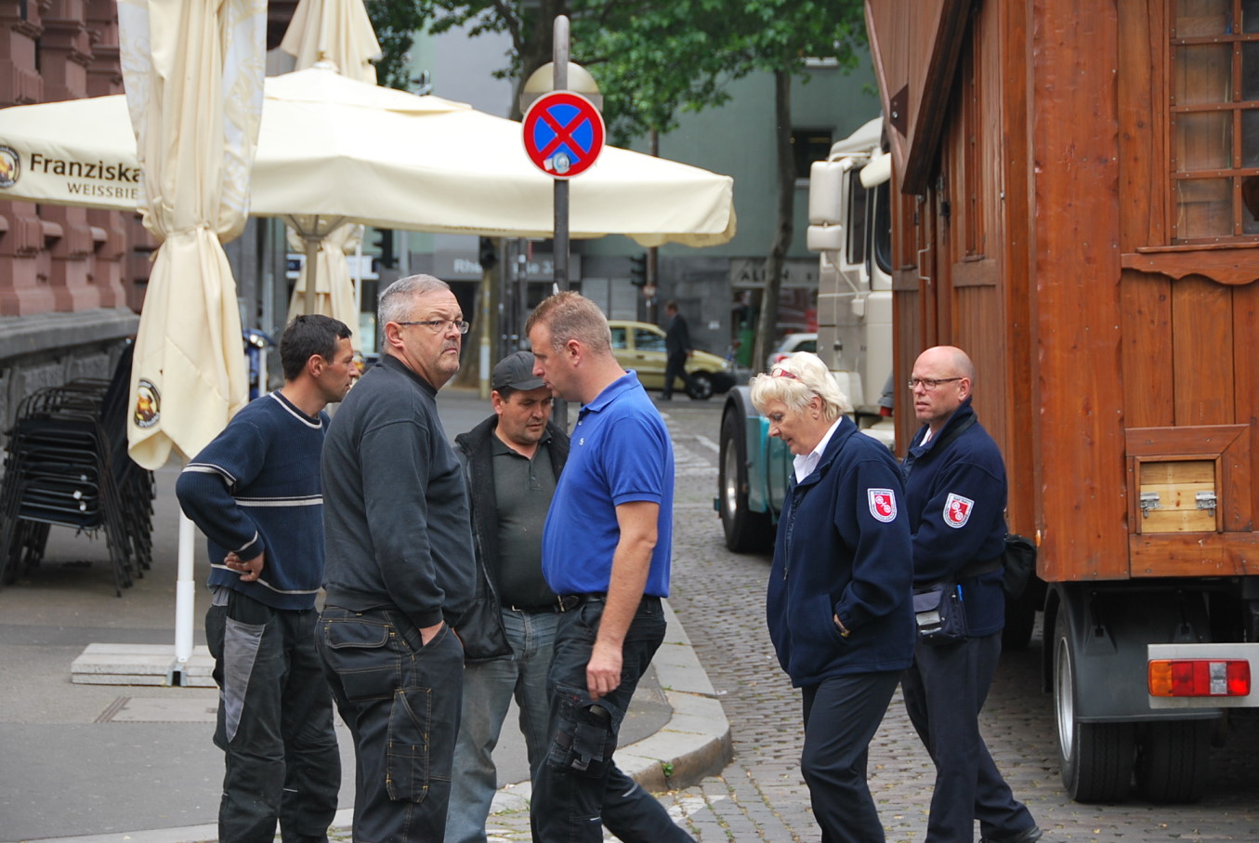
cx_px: 630
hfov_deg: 19.4
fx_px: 3676
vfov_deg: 13.1
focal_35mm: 105
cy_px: 422
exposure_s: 1/200
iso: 200
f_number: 5
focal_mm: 70
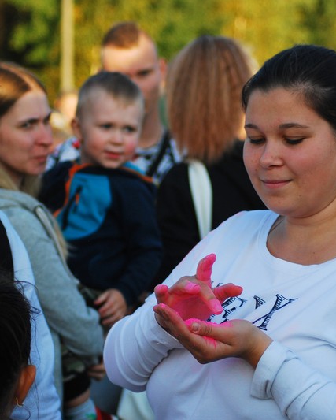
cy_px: 210
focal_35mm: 148
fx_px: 1838
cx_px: 277
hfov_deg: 10.4
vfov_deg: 13.0
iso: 320
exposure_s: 1/800
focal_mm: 70
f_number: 4.5
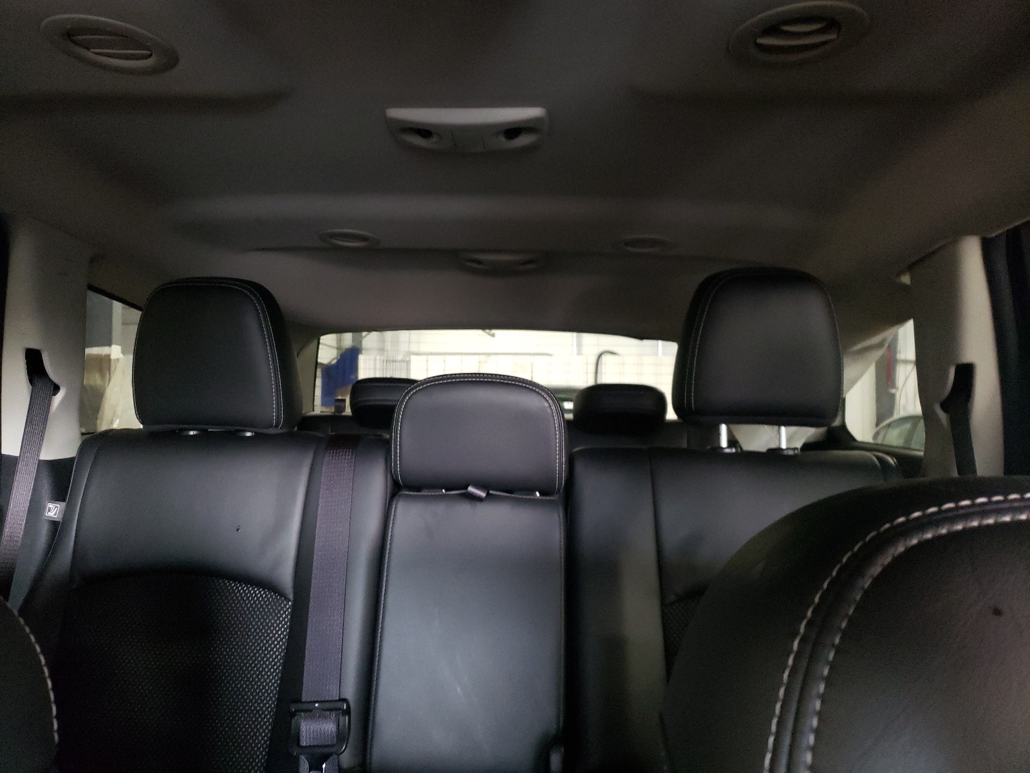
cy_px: 386
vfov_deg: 53.1
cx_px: 515
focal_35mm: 26
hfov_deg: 67.3
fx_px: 774
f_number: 1.5
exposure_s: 1/30
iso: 437
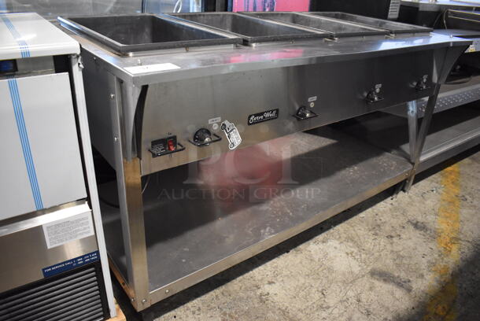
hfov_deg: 67.3
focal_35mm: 27
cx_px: 240
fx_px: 360
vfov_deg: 48.0
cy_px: 160
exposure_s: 1/125
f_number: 3.5
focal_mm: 18
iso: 4000
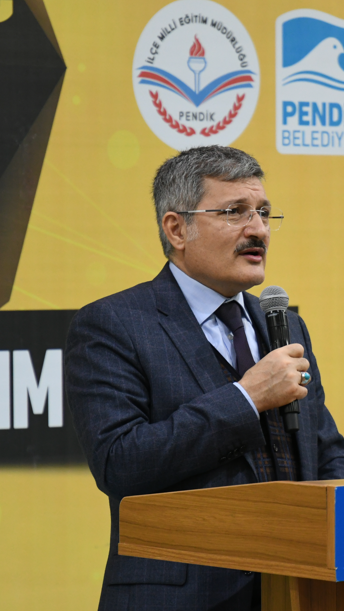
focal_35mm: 189
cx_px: 288
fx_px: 3065
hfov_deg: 6.4
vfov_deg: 11.4
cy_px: 306
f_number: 4
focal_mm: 80
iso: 1600
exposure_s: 1/125
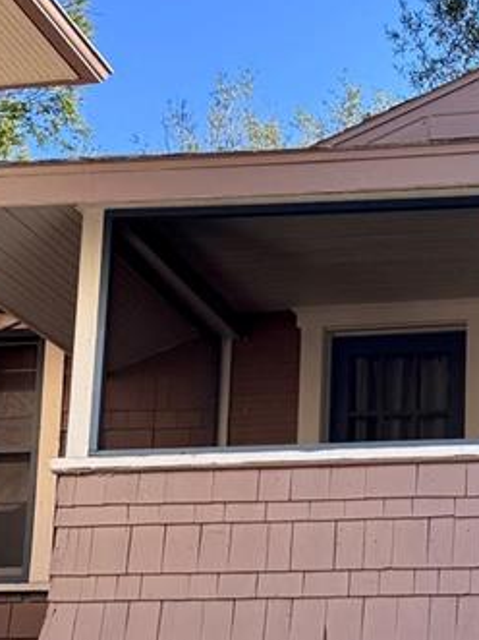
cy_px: 501
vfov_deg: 22.2
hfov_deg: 16.7
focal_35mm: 87
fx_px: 1606
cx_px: 442
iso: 80
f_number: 1.78
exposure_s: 1/1456
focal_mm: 6.76
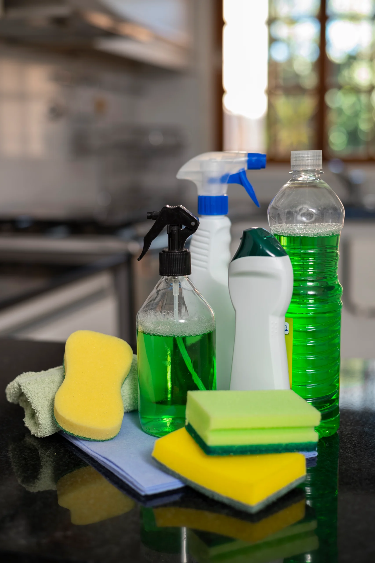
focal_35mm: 50
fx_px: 781
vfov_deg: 39.6
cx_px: 188
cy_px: 282
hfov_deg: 27.0
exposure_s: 1/100
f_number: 3.2
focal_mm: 50
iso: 250
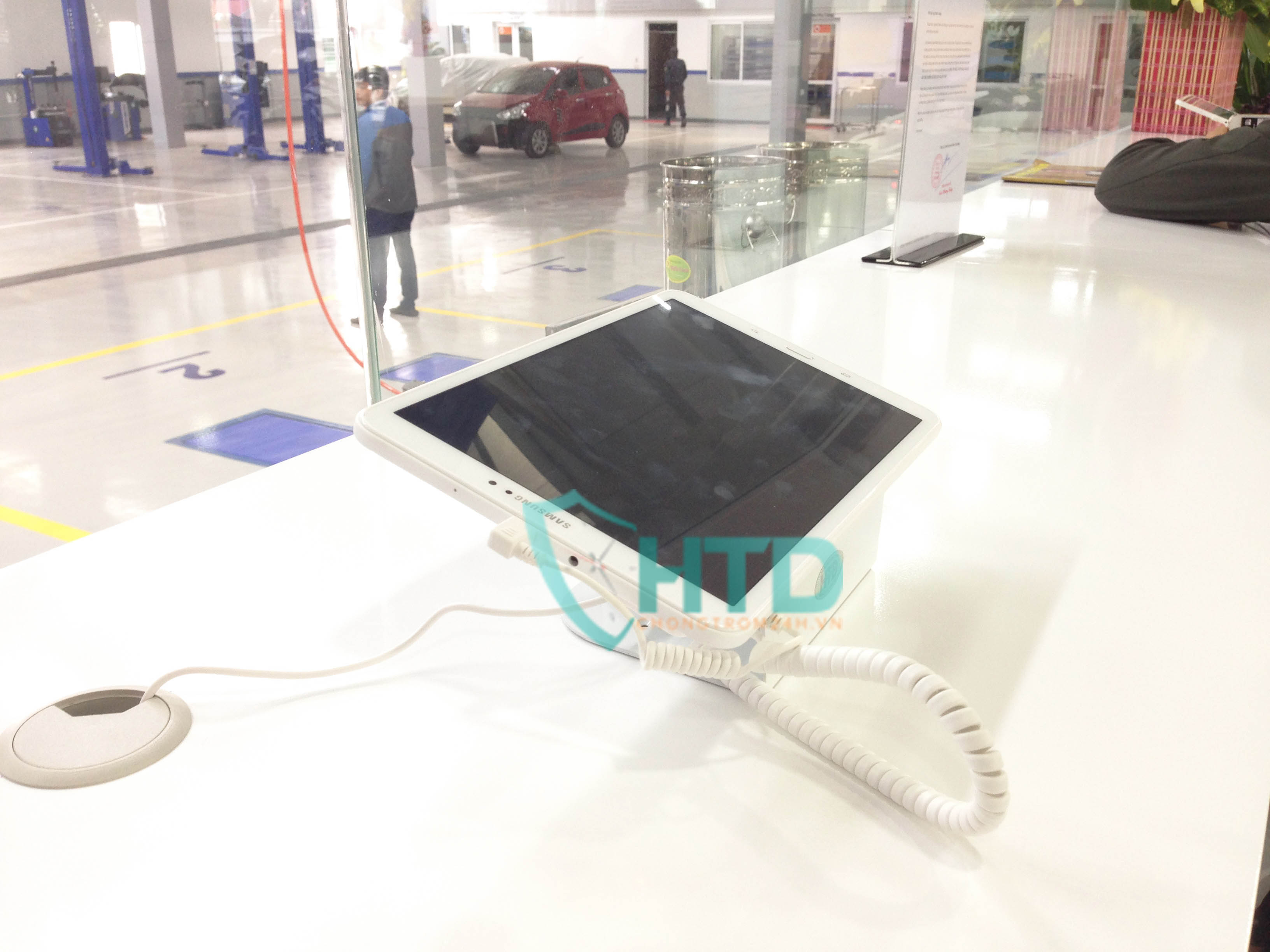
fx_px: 1211
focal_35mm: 33
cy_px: 476
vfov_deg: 42.9
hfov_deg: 55.4
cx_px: 635
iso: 64
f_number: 2.4
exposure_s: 1/20
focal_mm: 4.12
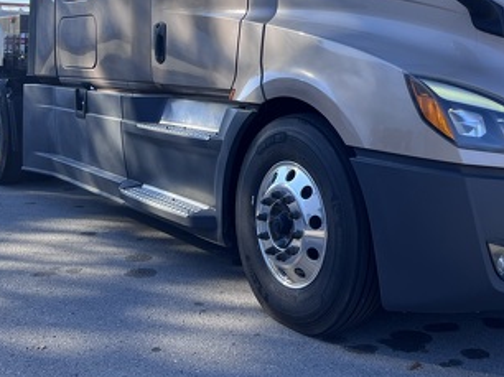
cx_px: 328
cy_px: 35
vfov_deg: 27.5
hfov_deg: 37.2
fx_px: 742
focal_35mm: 51
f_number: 1.5
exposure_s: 1/1808
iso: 50
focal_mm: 5.7
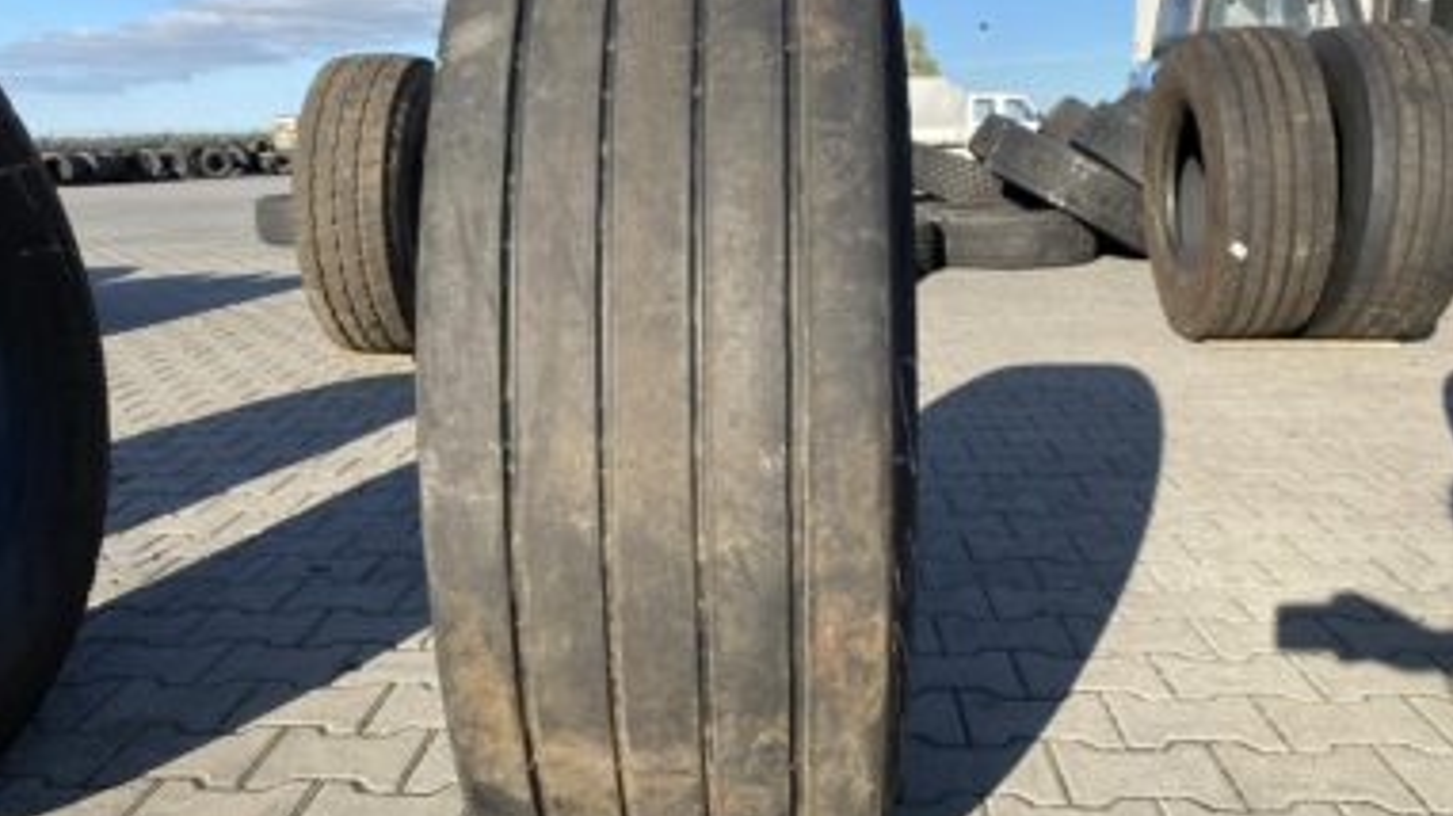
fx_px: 1232
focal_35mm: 32
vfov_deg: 36.6
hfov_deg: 61.0
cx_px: 694
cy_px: 353
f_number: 1.8
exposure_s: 1/1608
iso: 32
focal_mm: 4.25
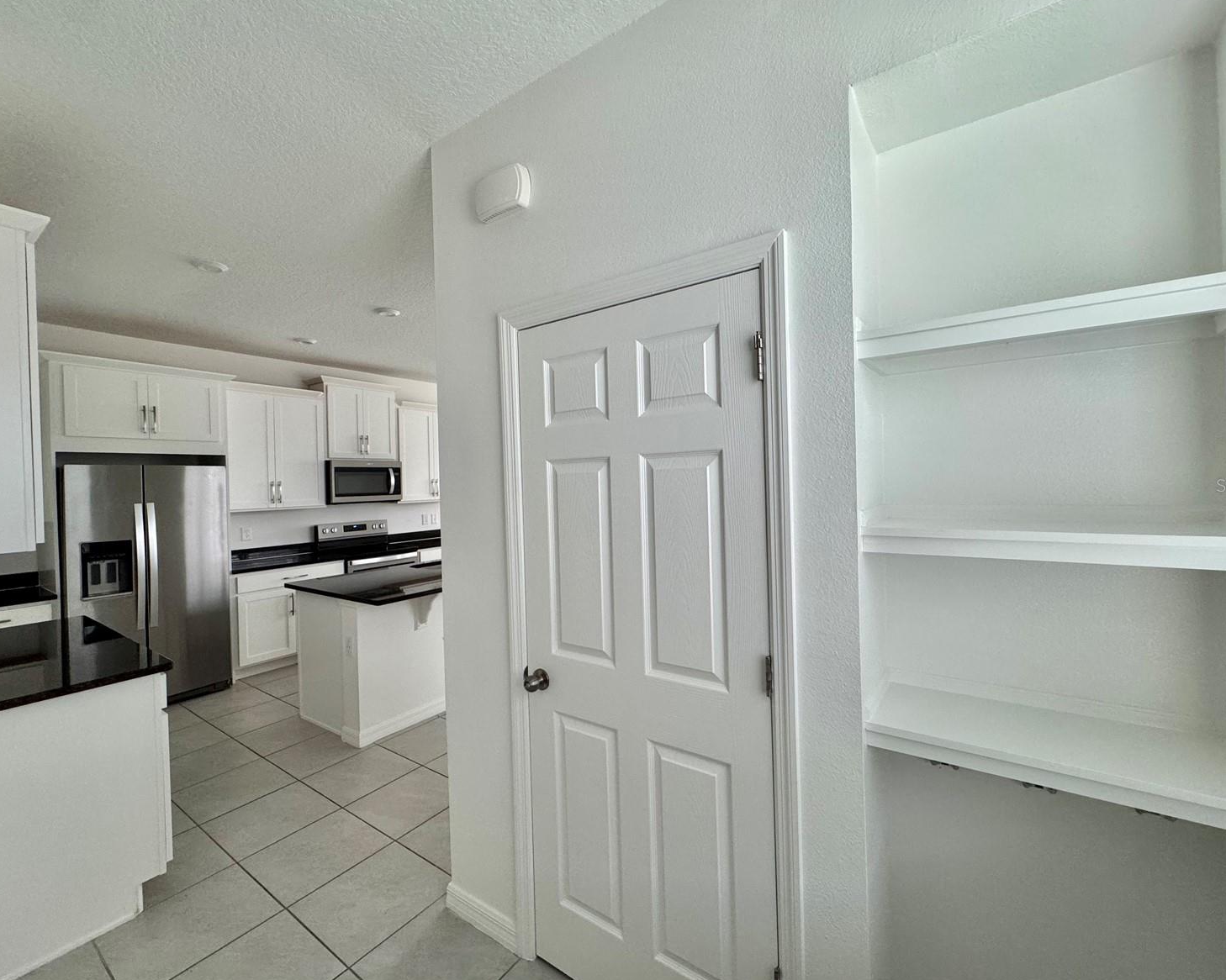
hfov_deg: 96.8
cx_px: 623
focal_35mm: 15
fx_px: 544
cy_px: 485
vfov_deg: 84.0
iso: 200
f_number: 2.2
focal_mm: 2.22
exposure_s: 1/99
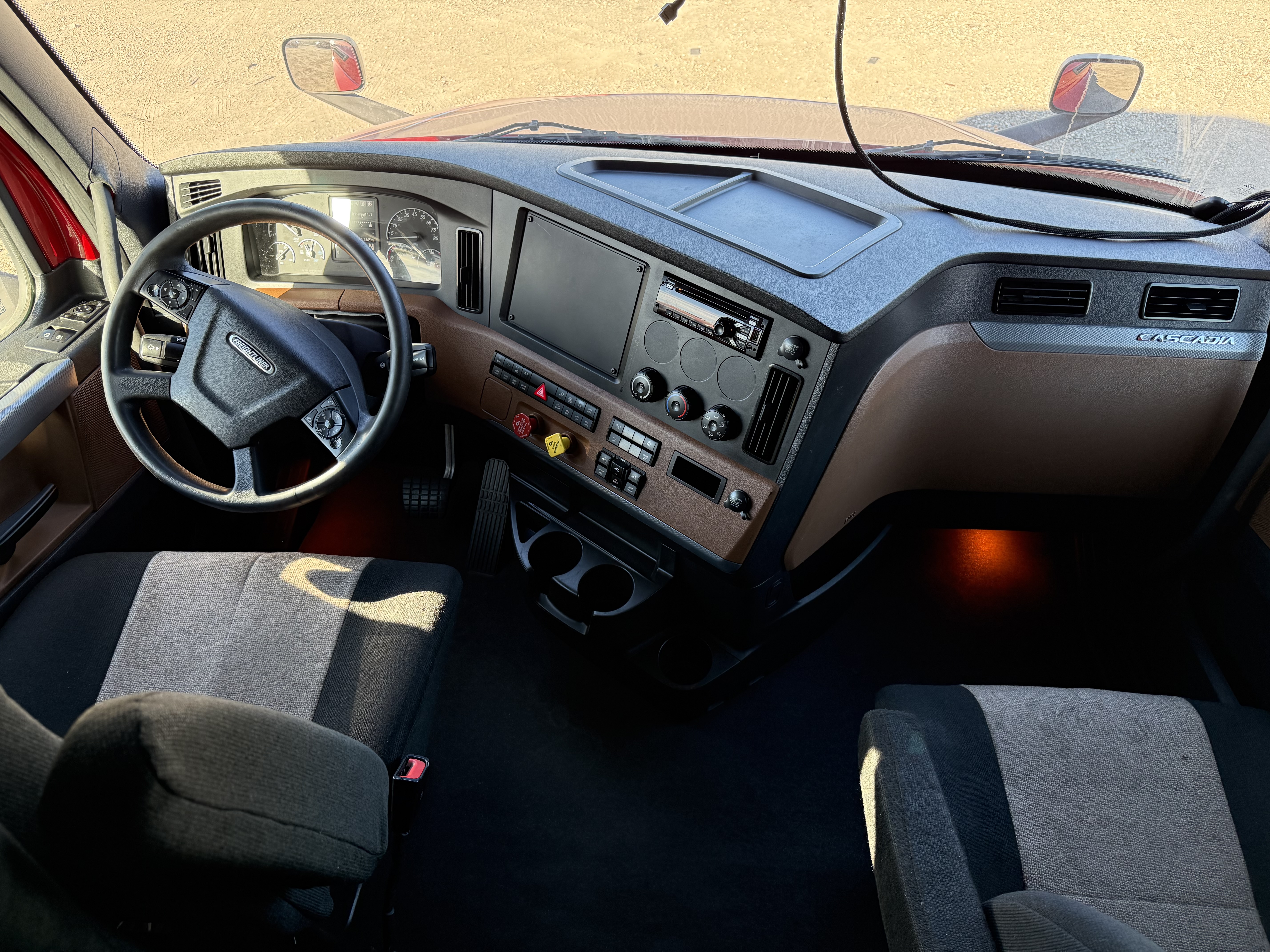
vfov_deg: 56.8
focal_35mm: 24
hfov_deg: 71.6
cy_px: 476
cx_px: 635
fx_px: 881
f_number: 1.78
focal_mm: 6.76
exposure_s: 1/194
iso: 200
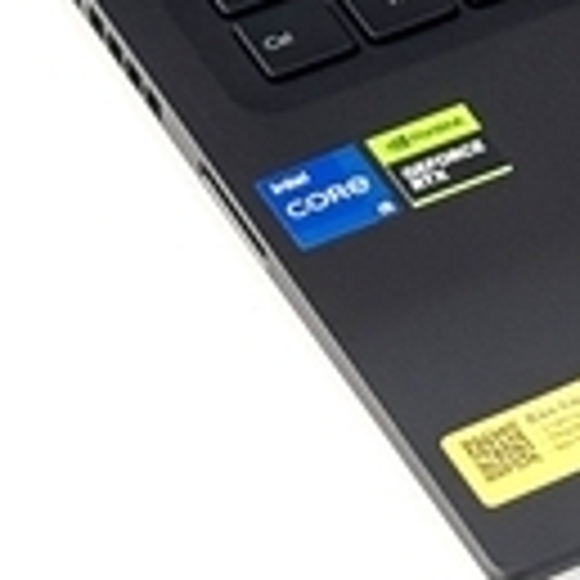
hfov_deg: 6.6
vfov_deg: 6.4
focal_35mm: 263
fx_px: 4986
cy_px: -656
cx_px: 895
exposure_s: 1/150
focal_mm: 6.76
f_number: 1.78
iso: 64
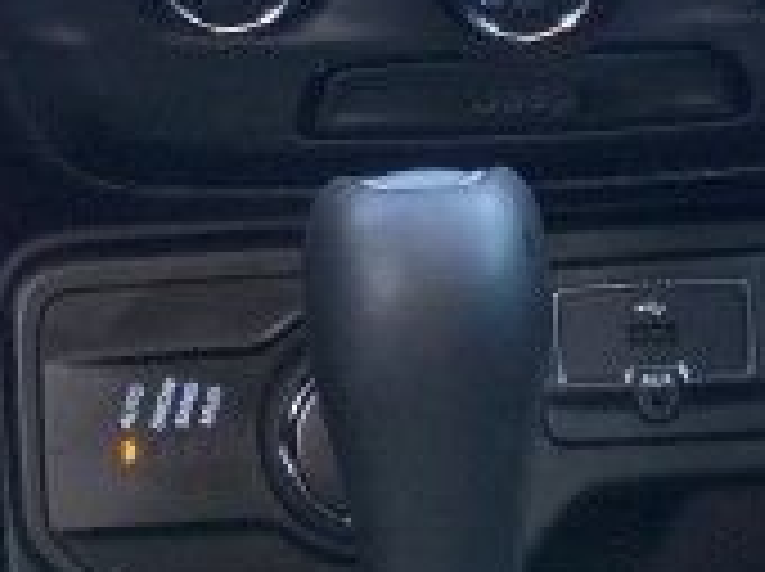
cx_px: 495
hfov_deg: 12.6
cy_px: -554
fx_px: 3465
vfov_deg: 8.9
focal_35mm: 157
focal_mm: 4.25
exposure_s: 1/121
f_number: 1.8
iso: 64
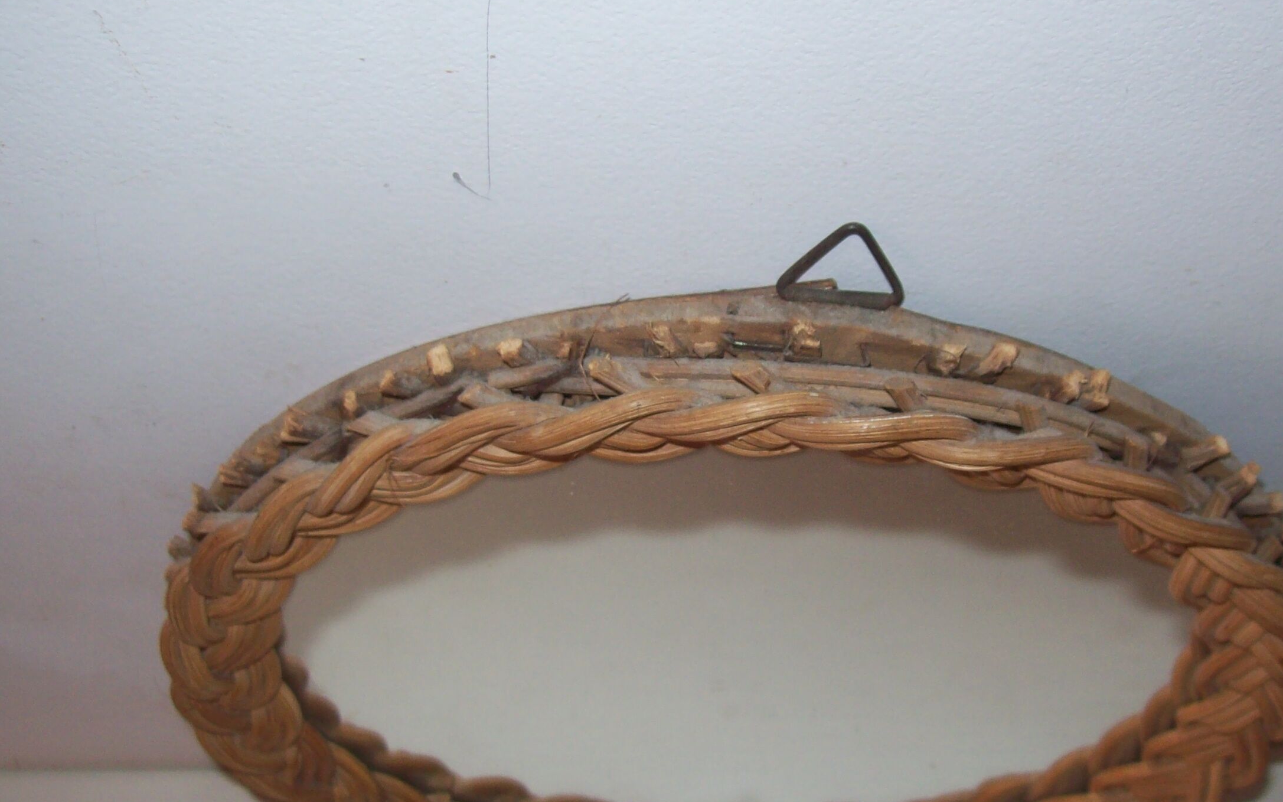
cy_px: 436
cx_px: 708
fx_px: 1748
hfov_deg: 40.3
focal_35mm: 50
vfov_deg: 25.8
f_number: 2.7
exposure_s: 1/64
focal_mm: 6
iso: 80
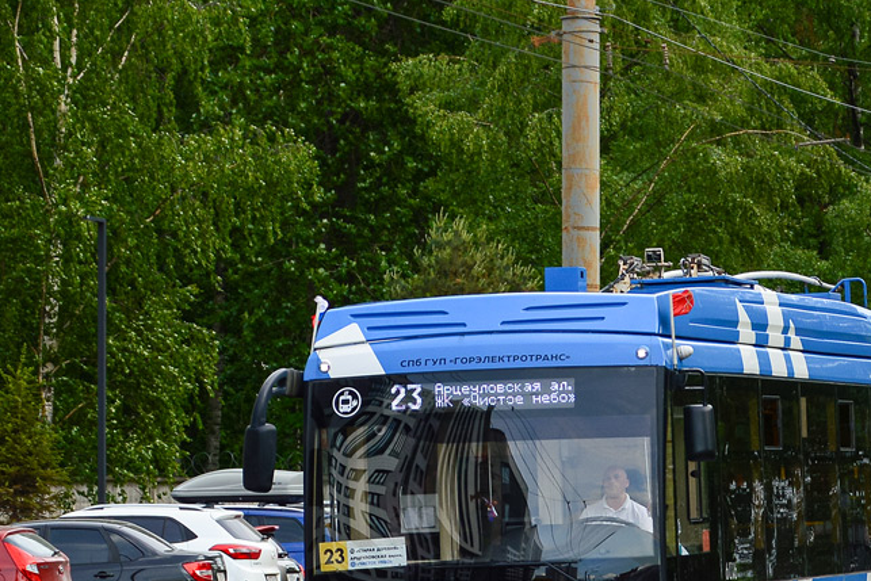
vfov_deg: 6.3
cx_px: 561
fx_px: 5251
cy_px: 317
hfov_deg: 9.5
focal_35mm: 217
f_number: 5.6
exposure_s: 1/320
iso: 200
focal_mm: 62
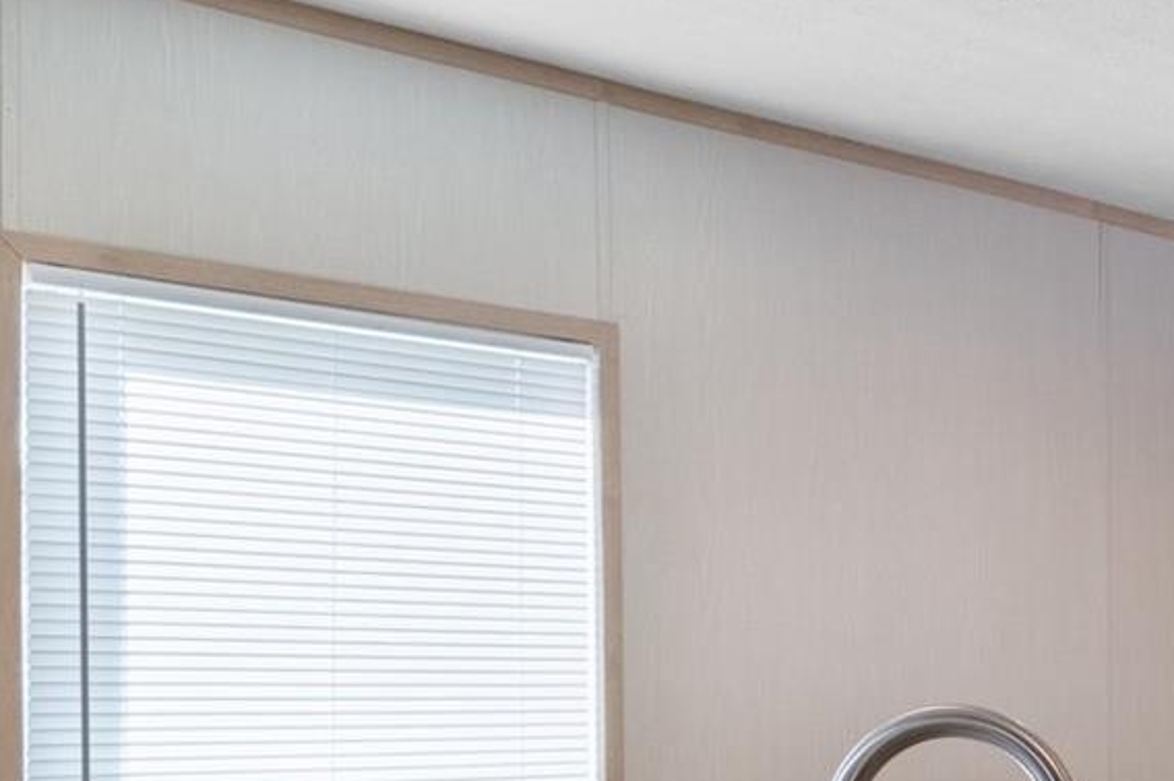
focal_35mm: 63
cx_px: 1486
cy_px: 723
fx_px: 2067
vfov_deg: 20.9
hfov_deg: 27.1
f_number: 8
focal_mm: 15
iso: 320
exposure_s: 1/200
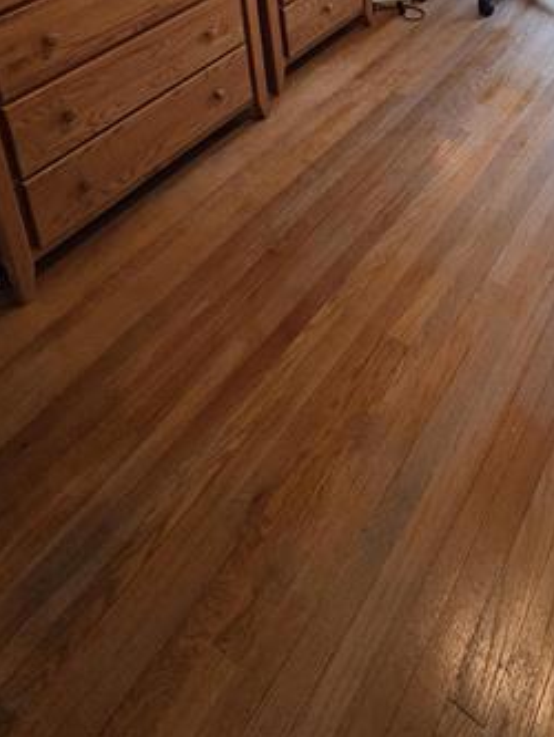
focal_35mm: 30
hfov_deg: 45.1
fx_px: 640
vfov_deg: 43.3
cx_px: 421
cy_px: -108
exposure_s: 1/60
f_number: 2.2
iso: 320
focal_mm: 2.2
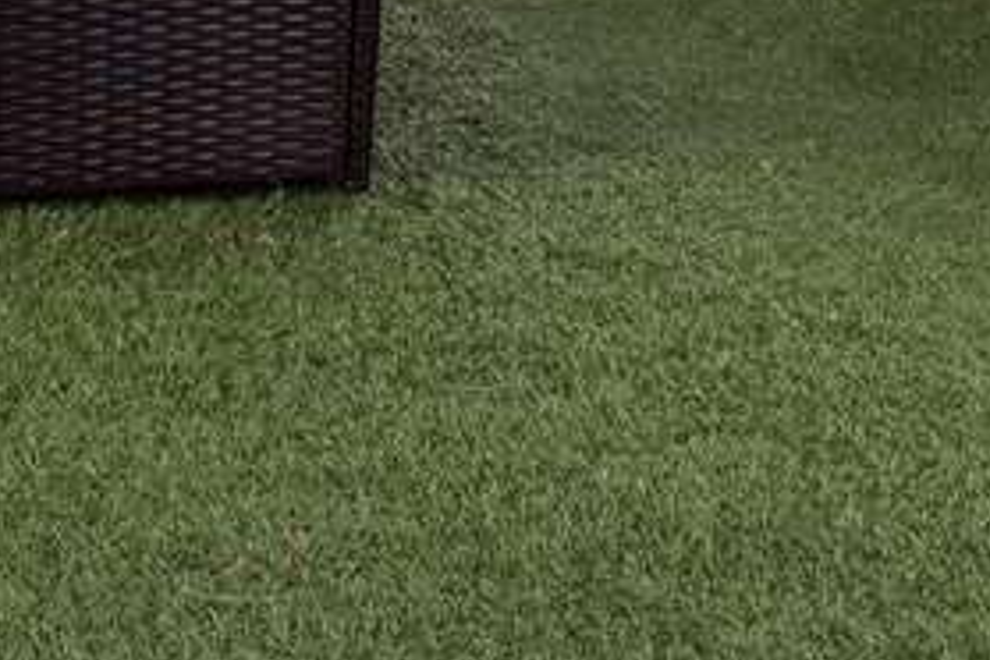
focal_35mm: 129
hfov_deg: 15.9
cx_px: 543
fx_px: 3547
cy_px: -827
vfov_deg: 9.6
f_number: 11
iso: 50
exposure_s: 13
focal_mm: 24
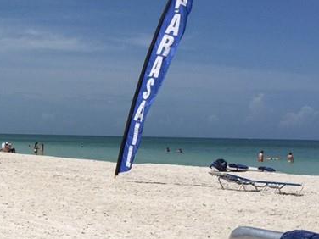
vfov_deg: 18.7
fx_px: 728
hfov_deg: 23.6
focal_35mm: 79
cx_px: -5
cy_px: 135
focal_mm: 4.15
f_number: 2.2
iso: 32
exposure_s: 1/5650
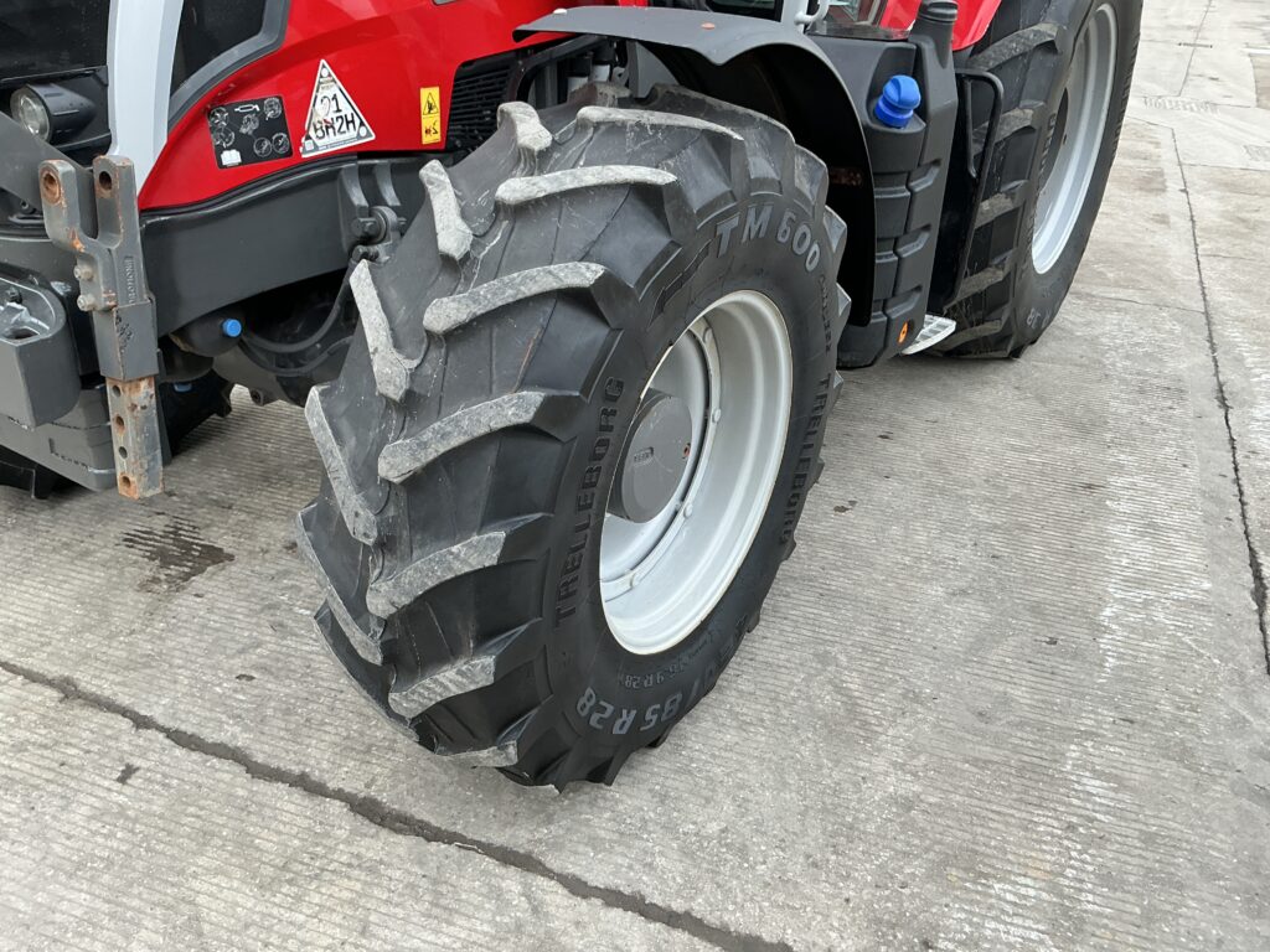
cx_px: 635
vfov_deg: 49.7
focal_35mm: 28
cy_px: 476
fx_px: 1027
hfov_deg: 63.4
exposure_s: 1/122
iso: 32
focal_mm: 3
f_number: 1.8
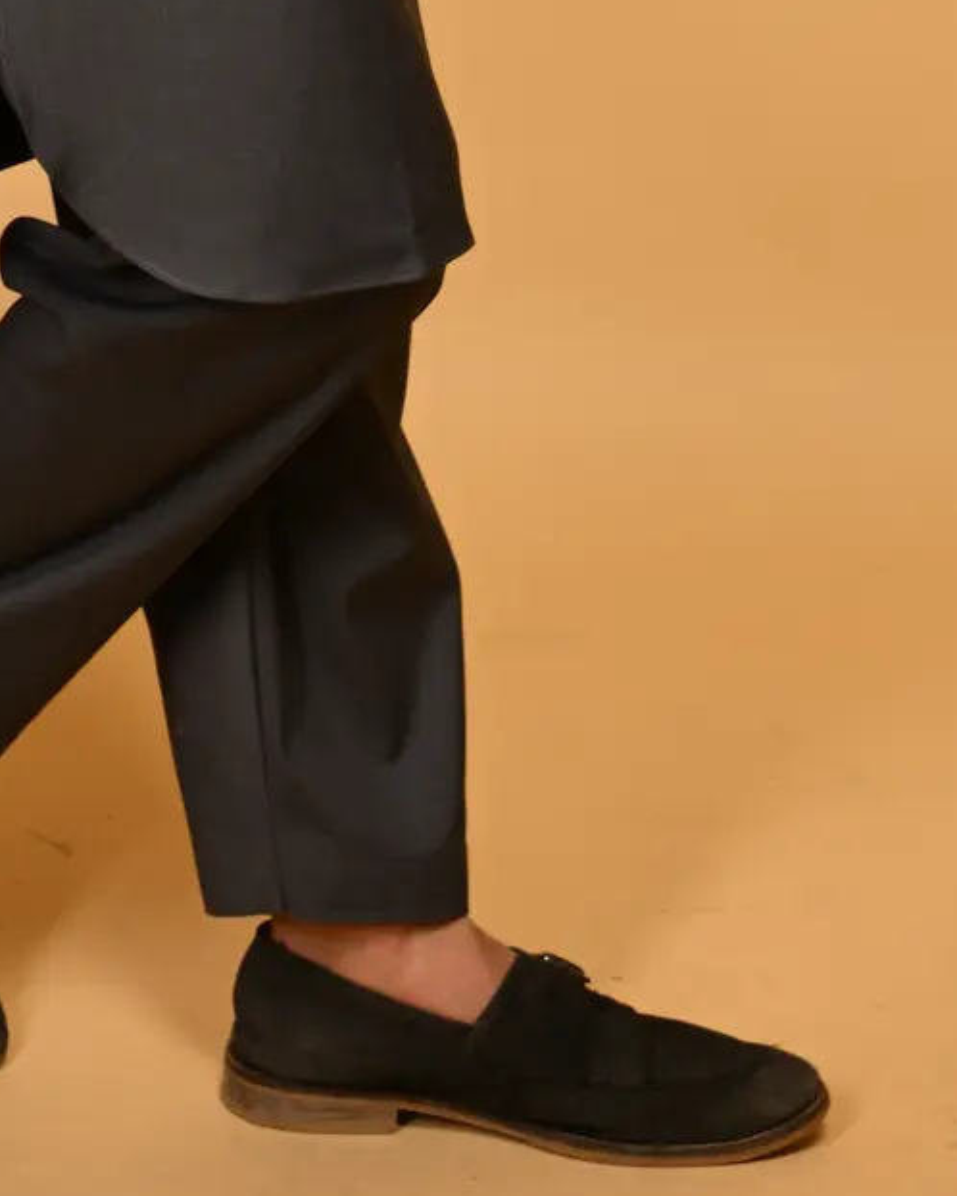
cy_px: -817
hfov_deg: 10.2
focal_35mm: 150
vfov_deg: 12.0
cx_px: -58
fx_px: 5308
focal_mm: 39
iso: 160
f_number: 6.3
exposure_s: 1/200
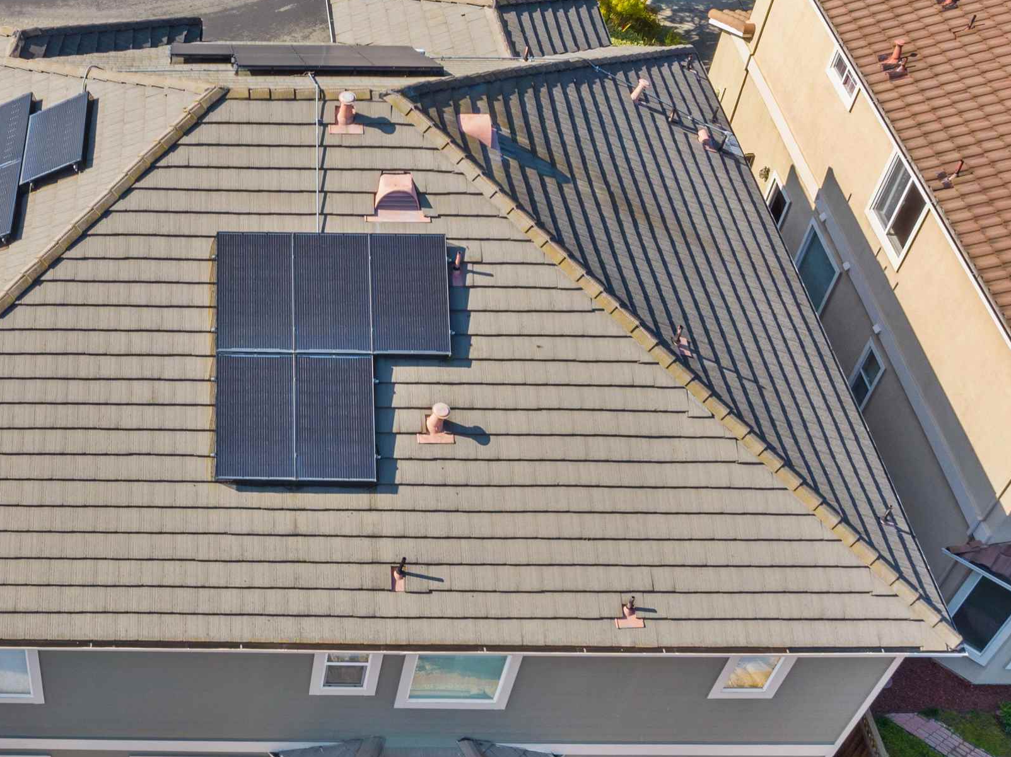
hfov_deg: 39.0
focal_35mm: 46
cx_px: 148
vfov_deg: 31.4
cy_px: 455
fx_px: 1343
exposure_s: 1/2
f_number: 9
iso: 200
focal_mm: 12.29
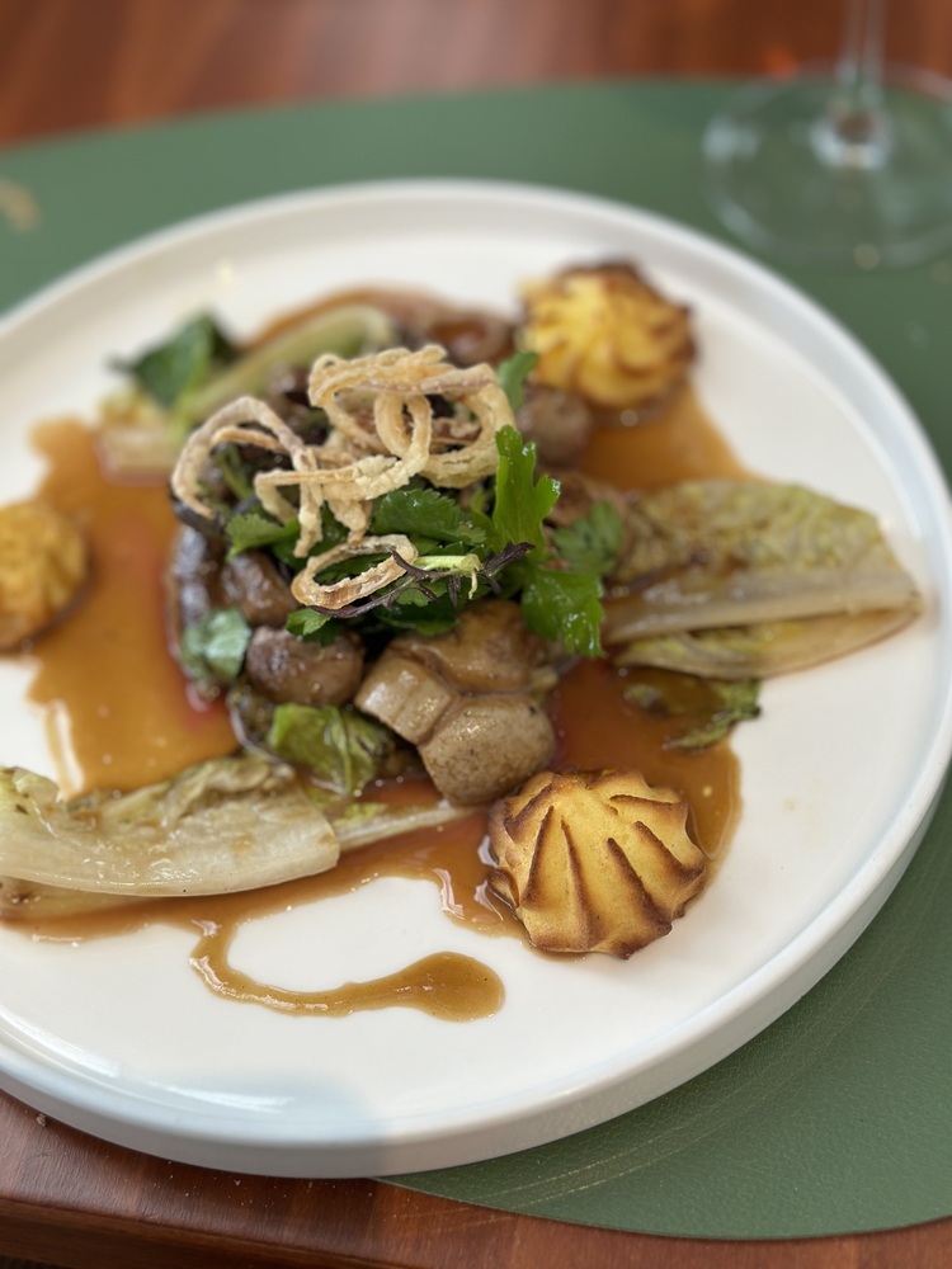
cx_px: 476
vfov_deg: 39.7
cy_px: 634
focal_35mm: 48
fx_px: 1760
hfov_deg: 30.3
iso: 100
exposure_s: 1/100
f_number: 1.78
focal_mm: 6.86
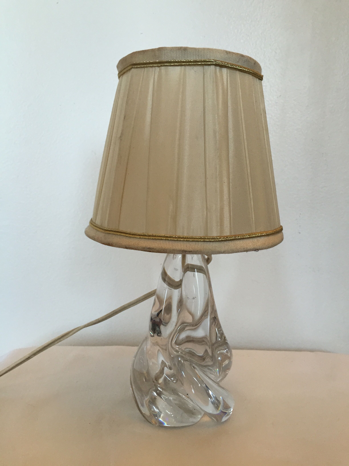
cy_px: 233
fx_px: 390
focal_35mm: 29
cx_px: 174
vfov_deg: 61.7
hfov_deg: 48.2
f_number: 2.2
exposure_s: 1/30
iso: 100
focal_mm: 4.15
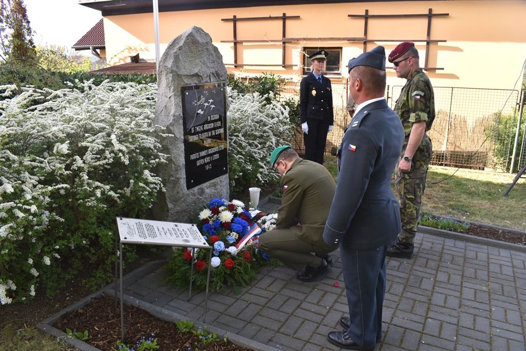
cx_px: 263
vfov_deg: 47.9
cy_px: 176
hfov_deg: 67.4
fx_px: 395
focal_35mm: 27
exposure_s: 1/60
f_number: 8
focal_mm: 18
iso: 100
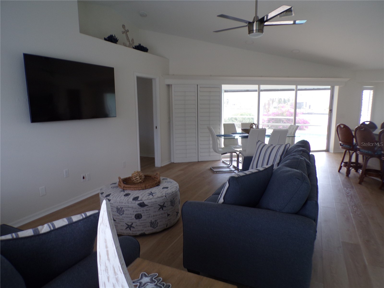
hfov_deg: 71.6
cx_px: 192
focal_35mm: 24
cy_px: 144
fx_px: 266
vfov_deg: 56.8
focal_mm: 4.3
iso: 112
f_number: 3
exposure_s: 1/34
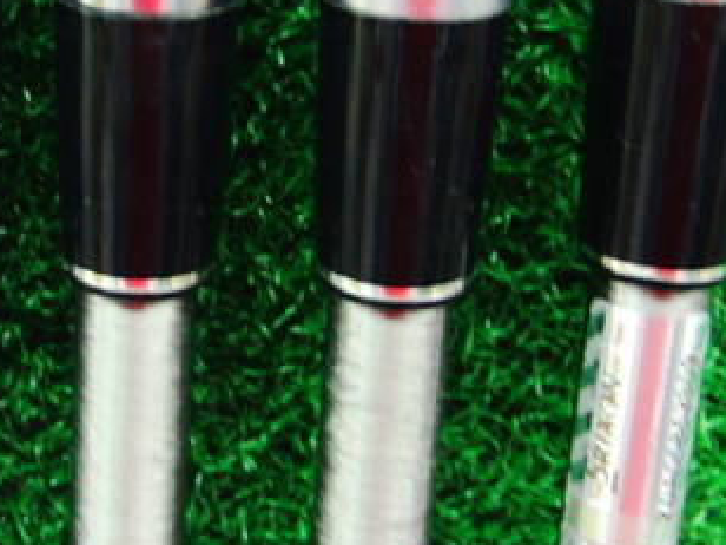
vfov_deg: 19.0
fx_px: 1615
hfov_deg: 24.9
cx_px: 134
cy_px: 139
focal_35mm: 77
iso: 400
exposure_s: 1/13
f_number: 3.6
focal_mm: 6.42
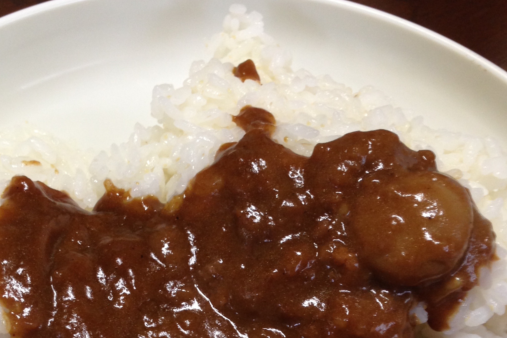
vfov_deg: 23.8
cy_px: 315
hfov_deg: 36.1
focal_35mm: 55
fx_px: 775
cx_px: 209
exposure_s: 1/20
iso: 100
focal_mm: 4.13
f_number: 2.4
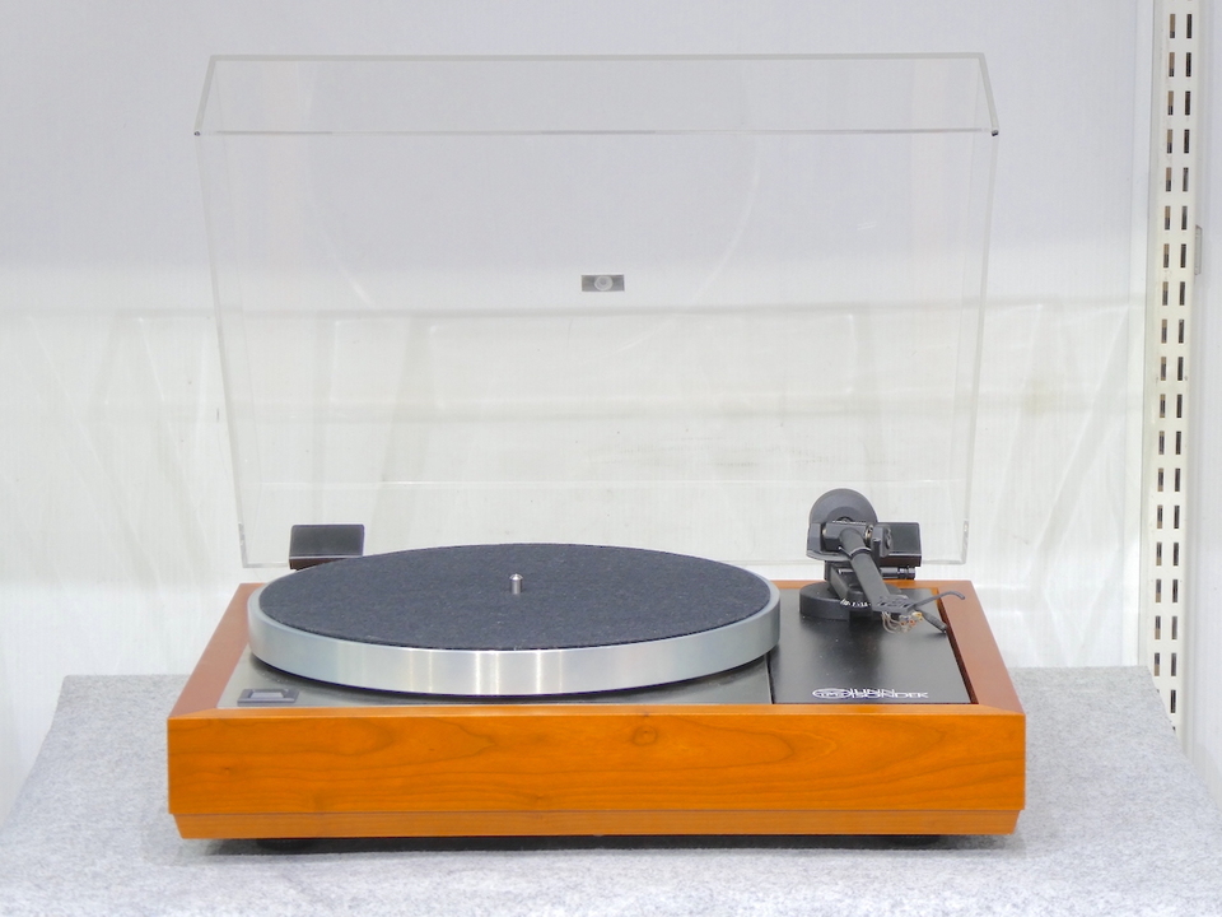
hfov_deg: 18.5
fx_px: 3742
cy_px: 458
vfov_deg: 14.0
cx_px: 611
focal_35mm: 106
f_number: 5.1
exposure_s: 1/5
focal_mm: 19
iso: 200
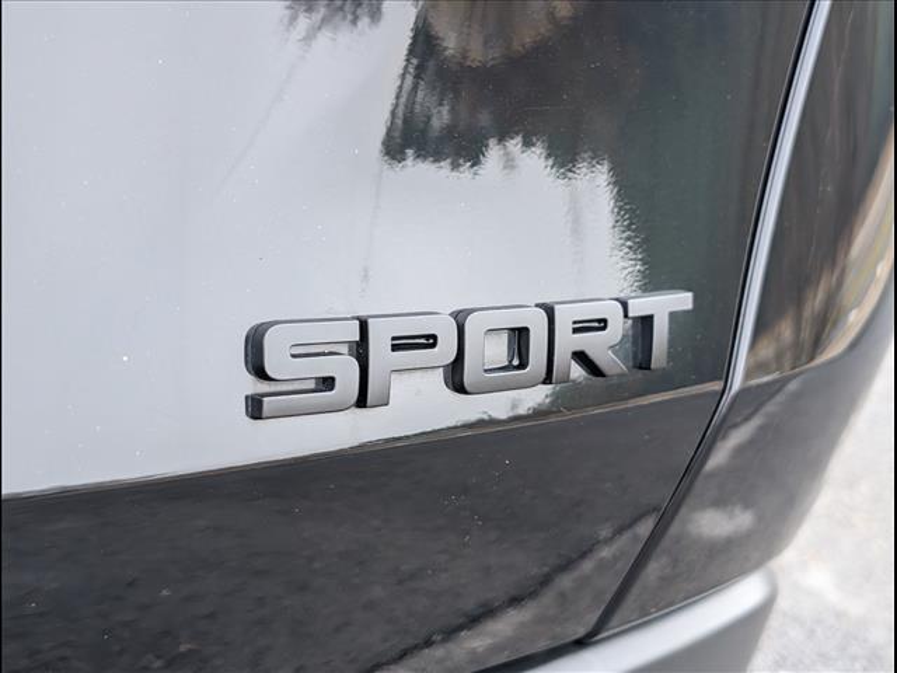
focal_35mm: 49
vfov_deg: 29.7
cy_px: 336
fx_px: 1270
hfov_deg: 38.9
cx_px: 448
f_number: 1.68
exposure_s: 1/95.2
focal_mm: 6.9
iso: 103
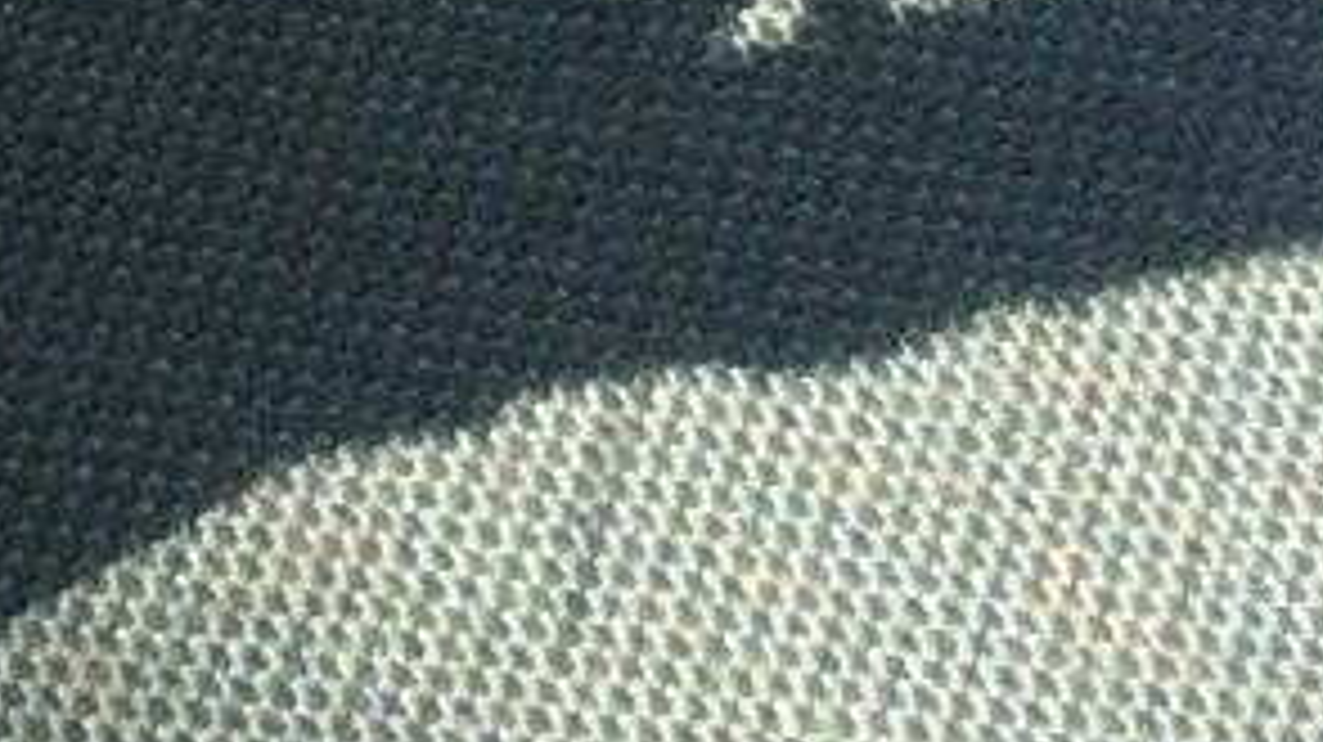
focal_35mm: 167
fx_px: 5855
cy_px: -1207
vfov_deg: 6.8
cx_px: -490
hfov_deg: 12.4
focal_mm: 4.12
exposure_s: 1/1866
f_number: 2.2
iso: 40
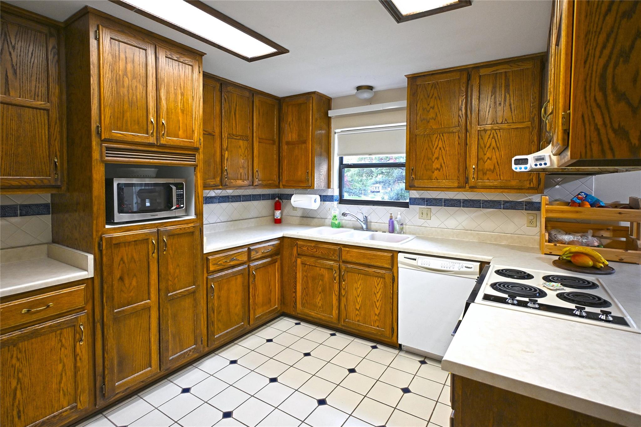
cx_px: 320
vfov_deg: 67.3
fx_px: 320
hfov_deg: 90.0
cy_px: 214
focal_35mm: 18
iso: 180
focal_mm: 12
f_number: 3.5
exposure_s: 1/20
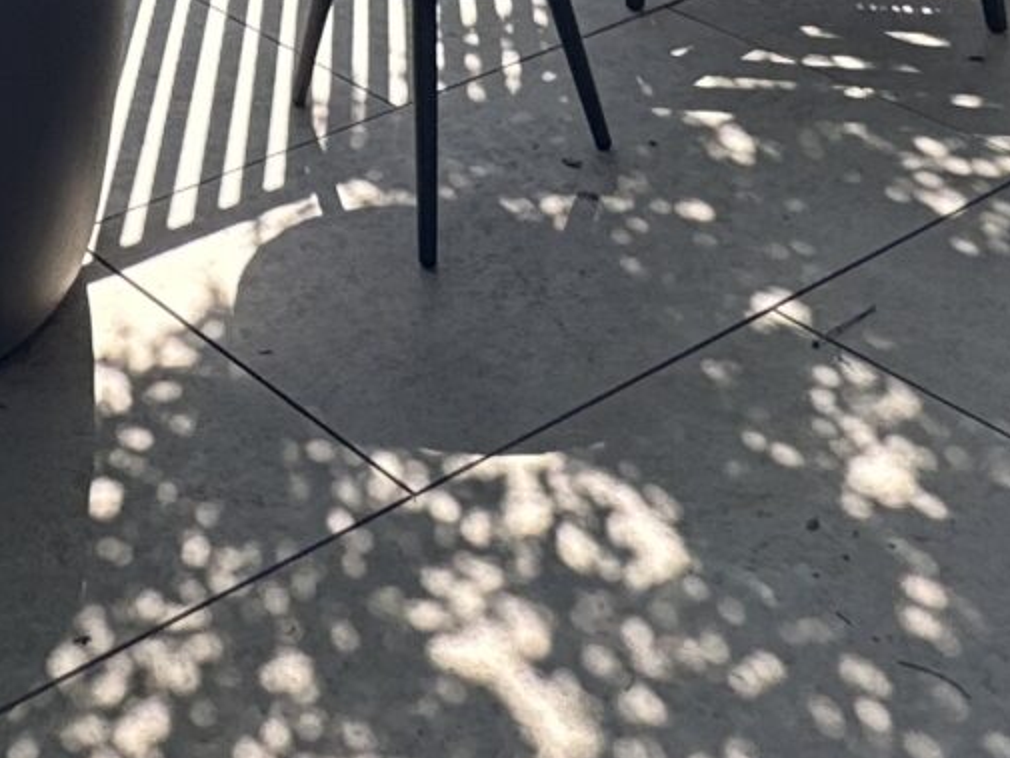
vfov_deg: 15.1
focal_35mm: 71
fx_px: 2072
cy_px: -906
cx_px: -132
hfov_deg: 25.2
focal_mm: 2.22
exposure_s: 1/370
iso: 40
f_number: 2.2
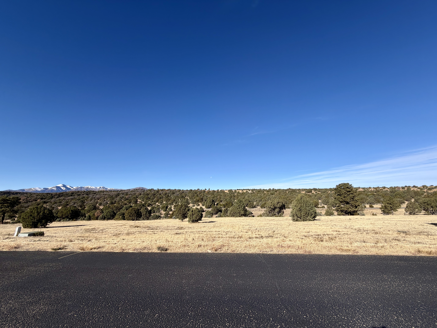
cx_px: 218
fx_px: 177
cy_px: 164
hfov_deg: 102.1
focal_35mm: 14
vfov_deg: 85.7
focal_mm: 2.22
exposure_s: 1/876
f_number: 2.2
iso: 20
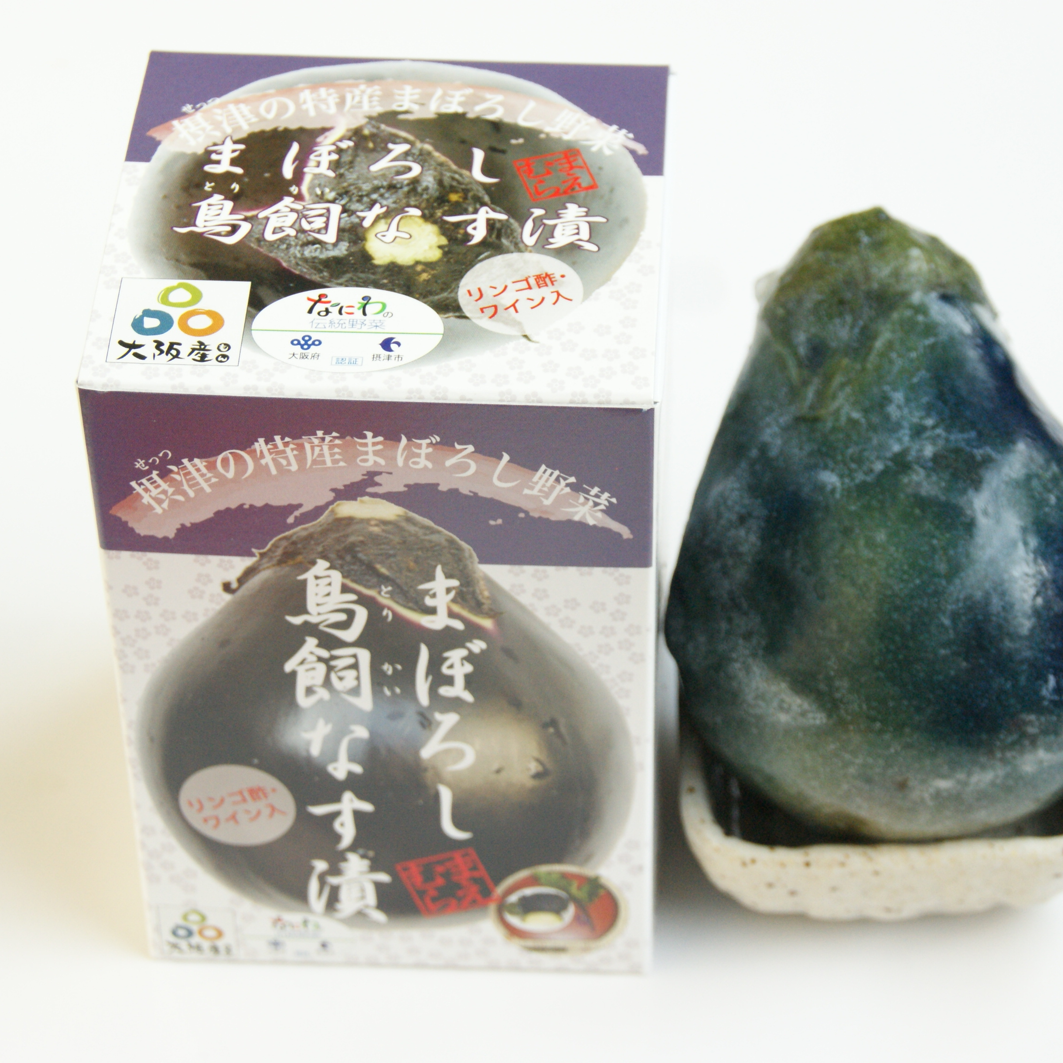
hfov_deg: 16.5
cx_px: 645
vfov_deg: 16.5
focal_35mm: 106
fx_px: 3670
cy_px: 530
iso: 800
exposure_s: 1/400
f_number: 8
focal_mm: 55
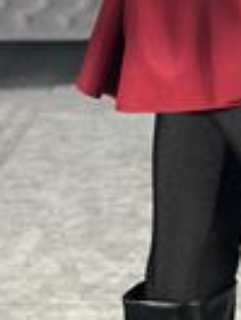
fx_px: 1696
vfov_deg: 10.4
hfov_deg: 8.1
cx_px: 234
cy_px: -164
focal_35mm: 183
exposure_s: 1/121
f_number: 1.78
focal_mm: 6.86
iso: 100
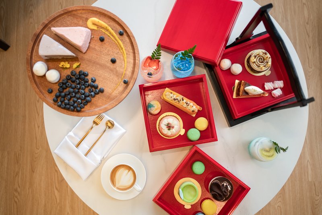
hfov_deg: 54.4
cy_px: 108
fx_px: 313
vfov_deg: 37.9
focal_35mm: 35
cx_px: 161
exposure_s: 1/250
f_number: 2.5
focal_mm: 35
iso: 100
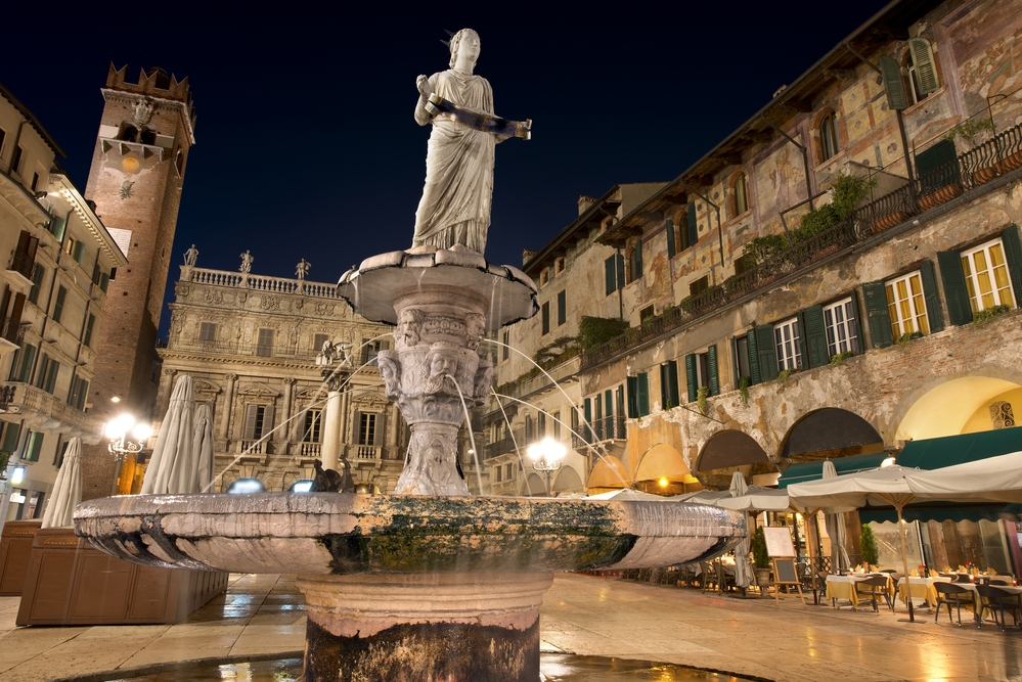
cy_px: 341
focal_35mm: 24
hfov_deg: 73.7
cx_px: 511
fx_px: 682
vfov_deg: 53.2
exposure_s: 30
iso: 100
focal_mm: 24
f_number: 20
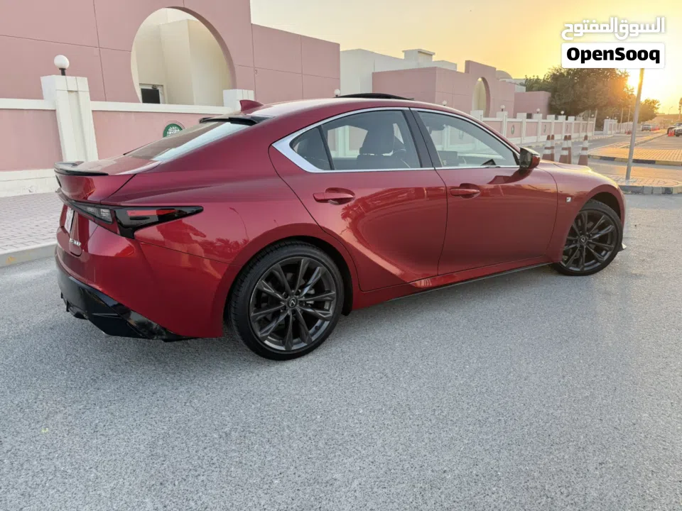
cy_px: 256
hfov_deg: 71.6
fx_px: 473
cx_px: 341
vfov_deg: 56.8
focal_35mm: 24
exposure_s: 1/407
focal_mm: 6.76
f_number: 1.78
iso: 100
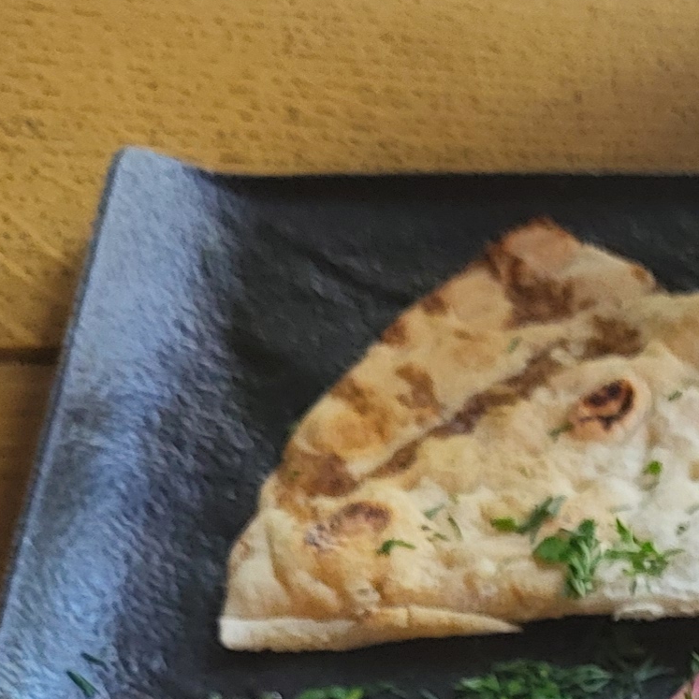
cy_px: 1210
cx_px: 1268
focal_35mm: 123
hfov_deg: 12.8
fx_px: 2810
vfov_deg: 13.0
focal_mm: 5.4
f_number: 1.8
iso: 250
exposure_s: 1/100
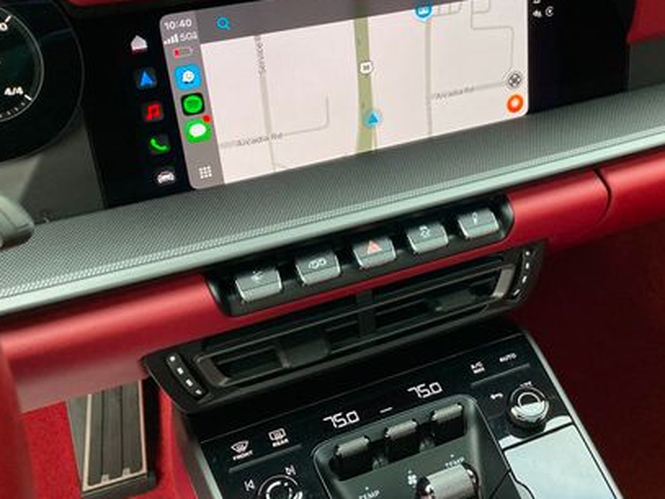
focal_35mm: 44
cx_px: 423
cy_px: 172
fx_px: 845
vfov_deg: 32.6
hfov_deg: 42.6
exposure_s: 1/121
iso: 64
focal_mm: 3.99
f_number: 1.8
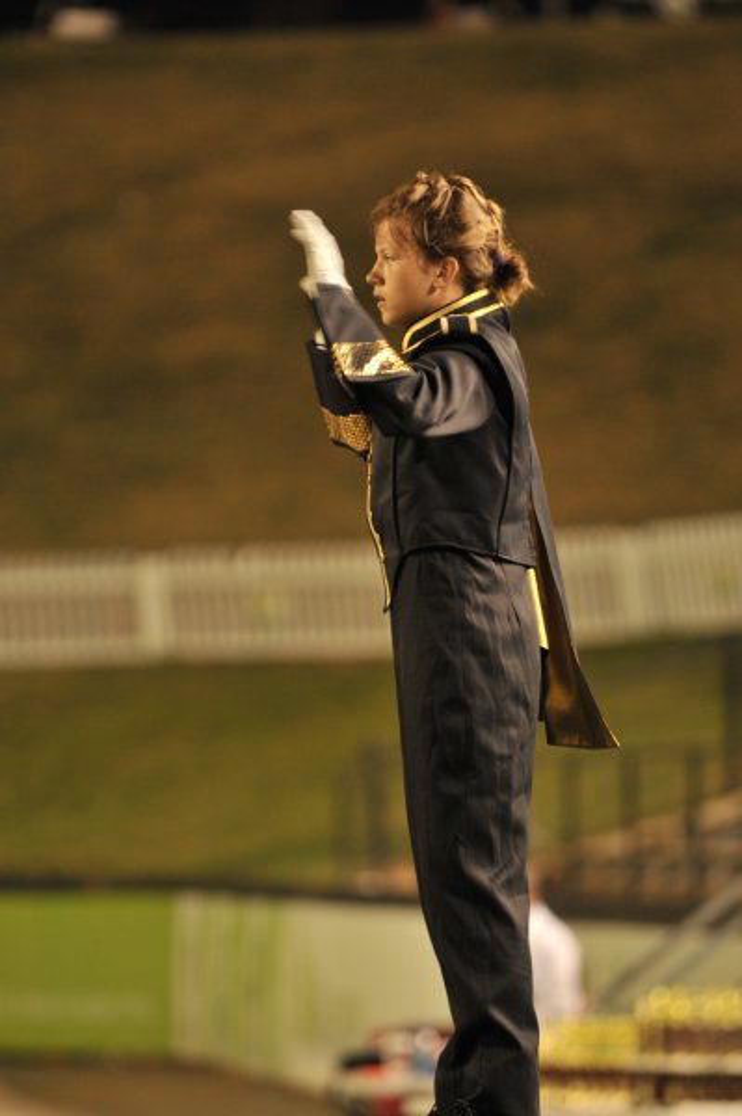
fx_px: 9290
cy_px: 558
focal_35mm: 300
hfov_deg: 4.6
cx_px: 371
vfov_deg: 6.9
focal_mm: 200
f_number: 2.8
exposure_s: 1/60
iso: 560
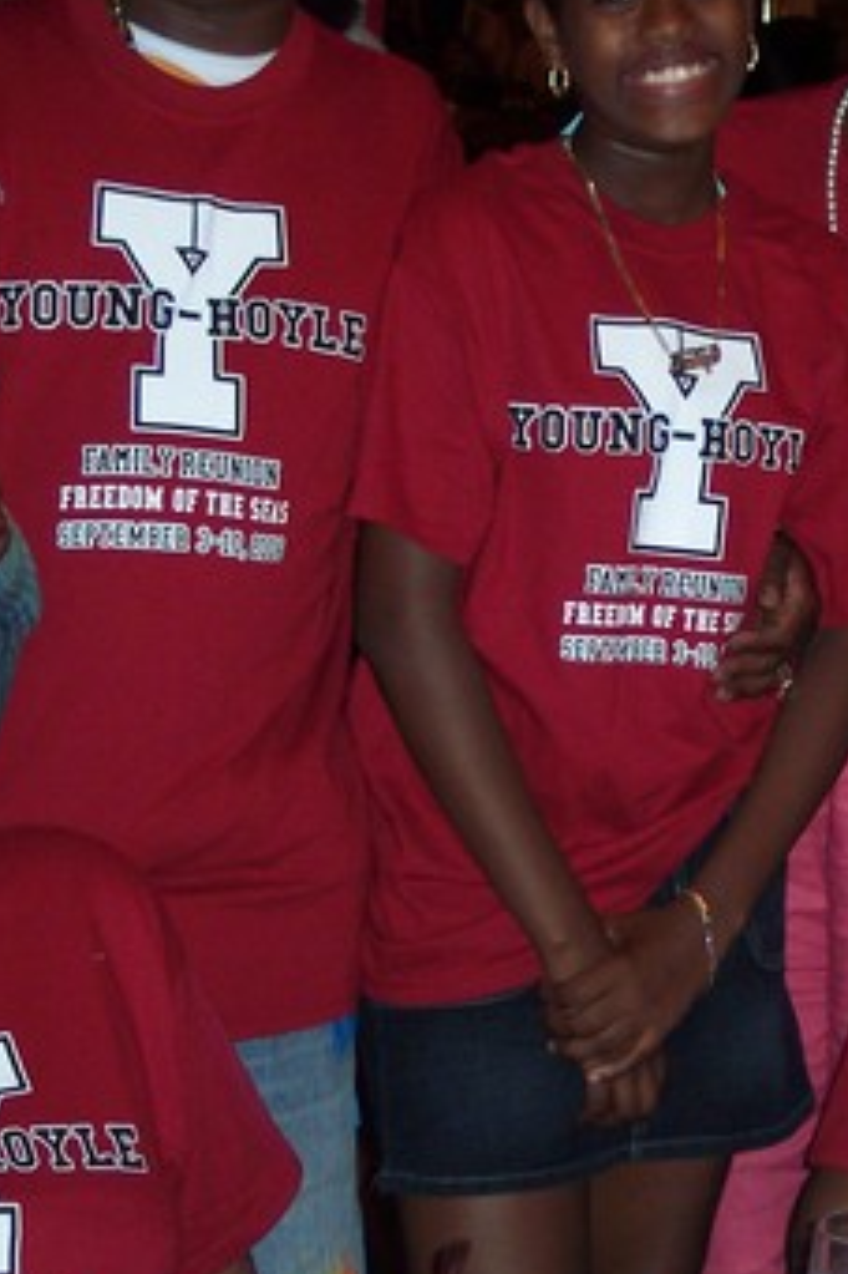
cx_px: 971
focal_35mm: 112
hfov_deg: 12.0
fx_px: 3961
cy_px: 544
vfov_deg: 18.3
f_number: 3.4
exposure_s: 1/30
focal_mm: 10.7
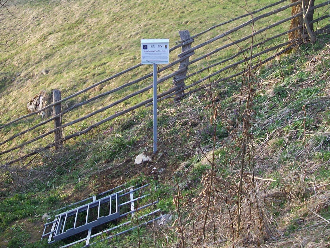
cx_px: 135
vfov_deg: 28.0
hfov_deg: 36.7
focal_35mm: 52
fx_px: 496
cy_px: 95
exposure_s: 1/128
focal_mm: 6
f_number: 2.7
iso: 80
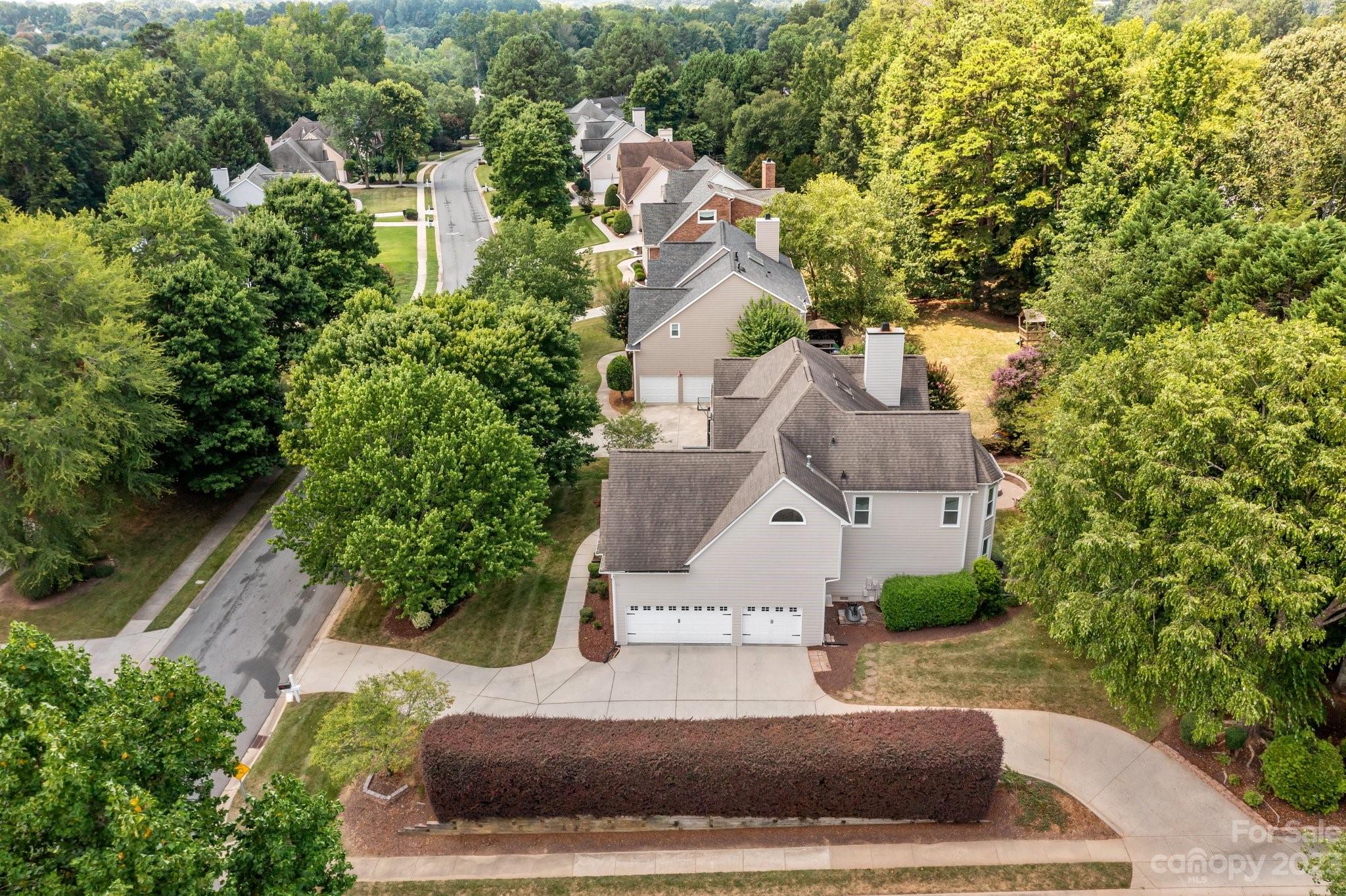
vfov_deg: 46.4
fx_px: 1046
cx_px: 673
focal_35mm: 28
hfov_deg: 65.5
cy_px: 448
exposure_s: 1/320
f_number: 5
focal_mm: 10.26
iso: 100
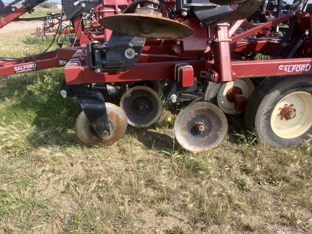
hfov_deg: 63.4
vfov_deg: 49.7
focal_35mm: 28
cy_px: 117
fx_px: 252
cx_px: 156
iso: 32
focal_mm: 3.99
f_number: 1.8
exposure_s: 1/1033
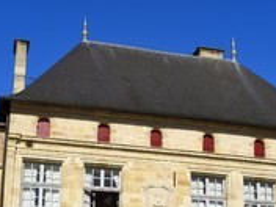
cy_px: 207
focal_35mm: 71
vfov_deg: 20.1
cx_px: 133
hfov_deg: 27.4
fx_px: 566
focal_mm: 31
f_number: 18
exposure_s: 1/250
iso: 200
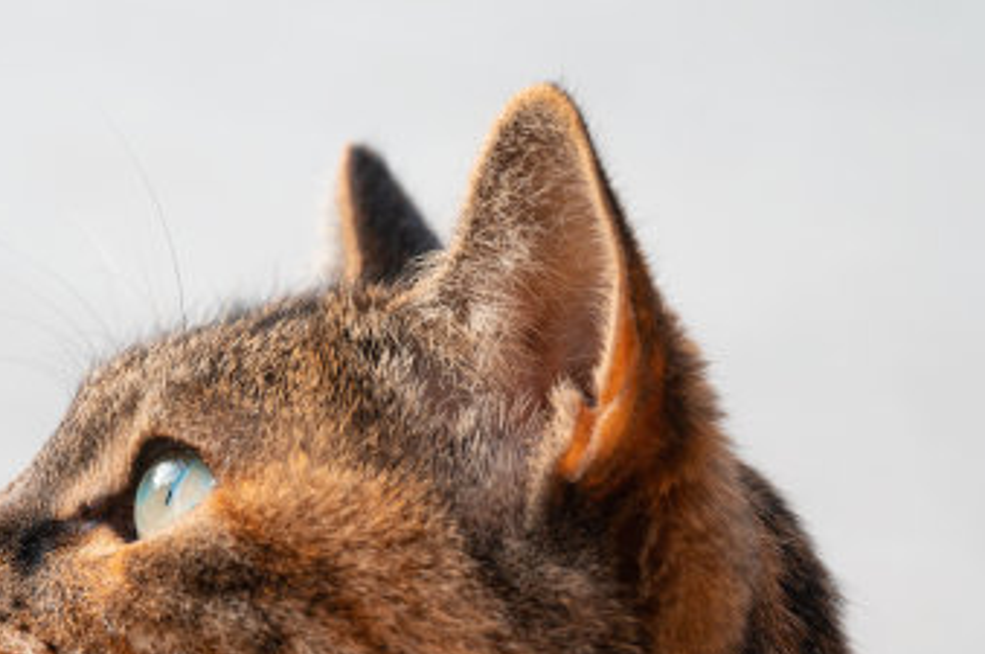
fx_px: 6667
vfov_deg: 5.6
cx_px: 340
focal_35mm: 244
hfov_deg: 8.4
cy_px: 562
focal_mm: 135
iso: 500
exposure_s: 1/100
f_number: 8
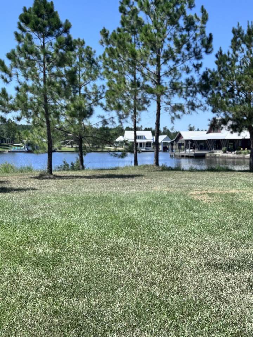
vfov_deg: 39.7
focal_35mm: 48
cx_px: 126
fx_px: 468
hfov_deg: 30.3
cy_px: 168
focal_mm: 6.76
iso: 64
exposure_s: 1/3425
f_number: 1.78
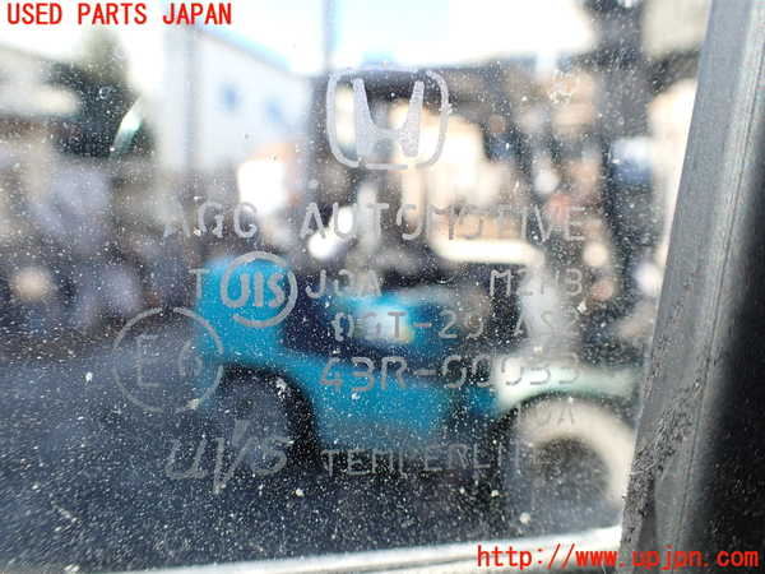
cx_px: 382
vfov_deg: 46.8
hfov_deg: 60.0
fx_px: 663
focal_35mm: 30
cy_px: 287
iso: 100
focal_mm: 5.4
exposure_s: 1/160
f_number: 3.2
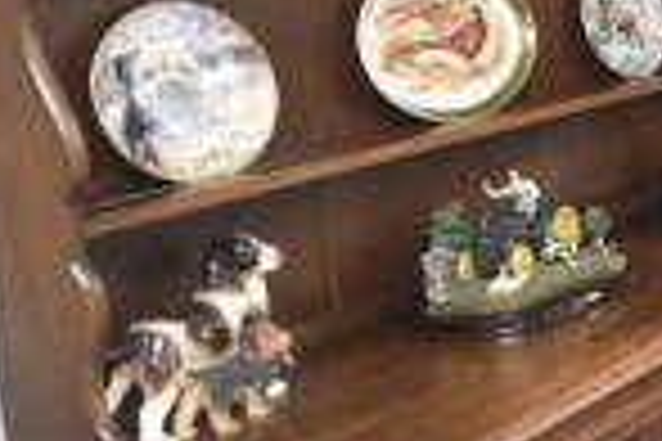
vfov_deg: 20.0
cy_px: 70
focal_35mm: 67
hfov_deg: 17.4
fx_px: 1232
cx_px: 1421
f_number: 4
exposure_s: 1/125
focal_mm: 10
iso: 800
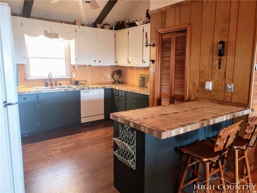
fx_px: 193
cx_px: 128
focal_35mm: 26
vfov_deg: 53.1
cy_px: 96
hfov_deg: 67.3
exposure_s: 1/30
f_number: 1.5
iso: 320
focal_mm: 4.3
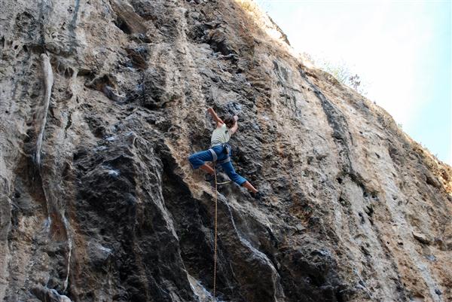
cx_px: 226
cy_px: 151
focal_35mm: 48
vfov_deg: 28.1
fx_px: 603
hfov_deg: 41.1
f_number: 4.8
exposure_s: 1/125
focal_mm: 32
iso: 180
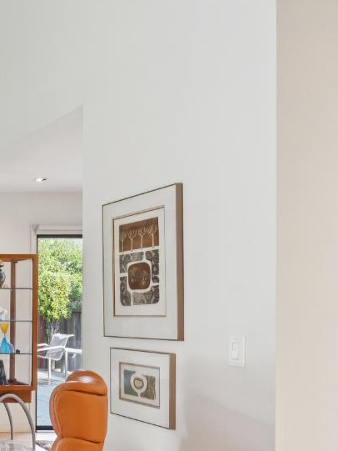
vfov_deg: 39.1
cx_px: -260
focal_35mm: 48
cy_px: 308
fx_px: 625
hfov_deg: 21.2
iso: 320
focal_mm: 18
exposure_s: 1/3.33
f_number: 11
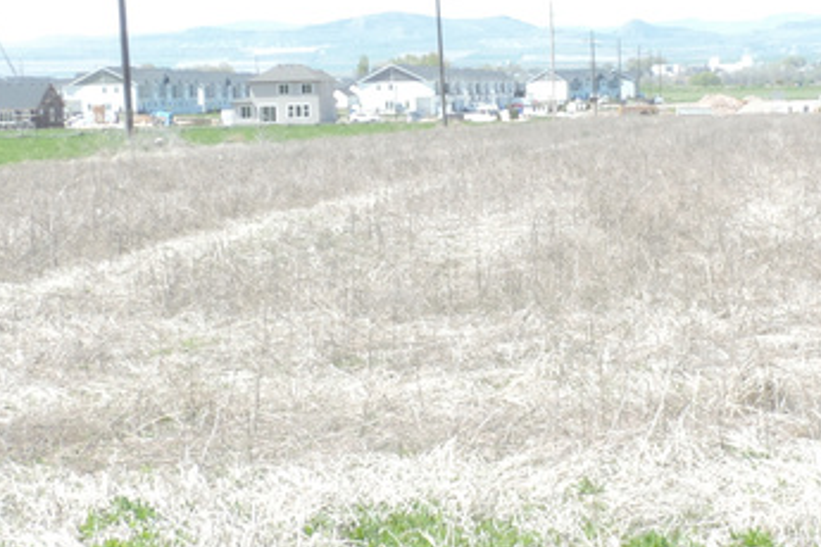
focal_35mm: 102
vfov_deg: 13.4
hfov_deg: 20.0
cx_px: 540
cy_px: 274
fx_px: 2326
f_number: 7.9
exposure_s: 1/60
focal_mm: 5.8
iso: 80
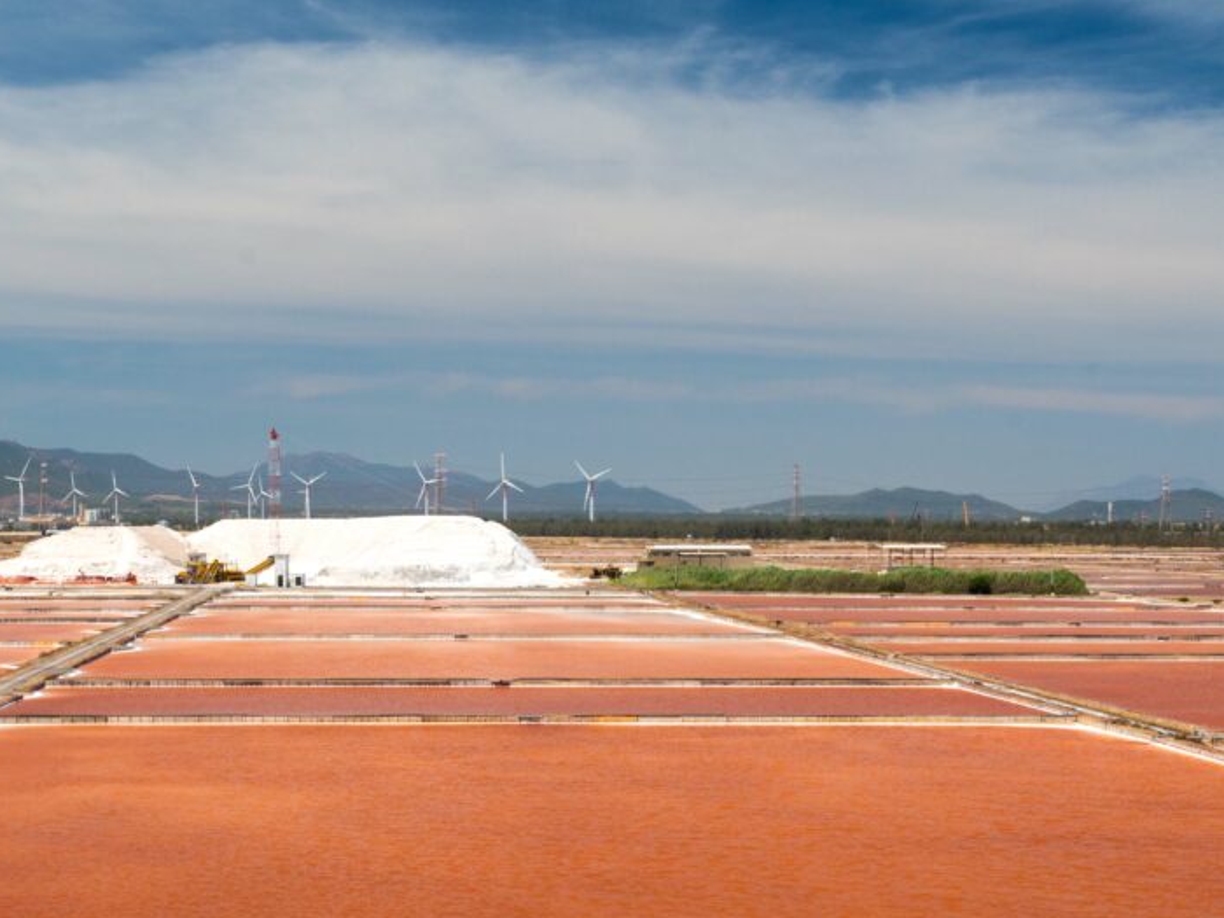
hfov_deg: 25.2
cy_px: 512
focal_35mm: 77
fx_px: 2723
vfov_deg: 19.1
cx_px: 430
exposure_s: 1/125
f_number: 11
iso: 200
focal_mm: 35
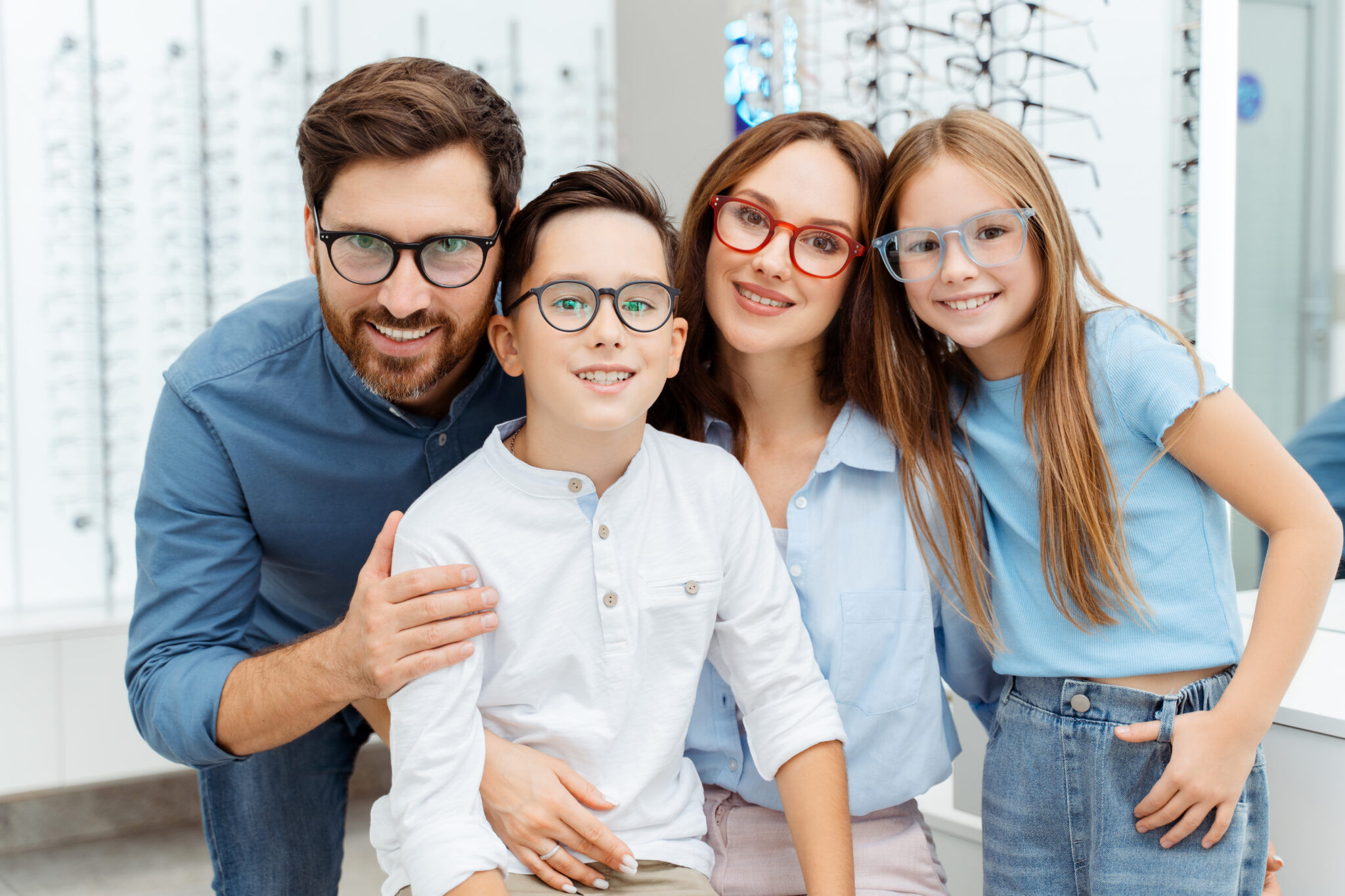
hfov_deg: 36.9
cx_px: 672
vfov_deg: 25.1
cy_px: 448
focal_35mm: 54
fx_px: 2017
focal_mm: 54
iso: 250
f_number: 2.8
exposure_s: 1/160
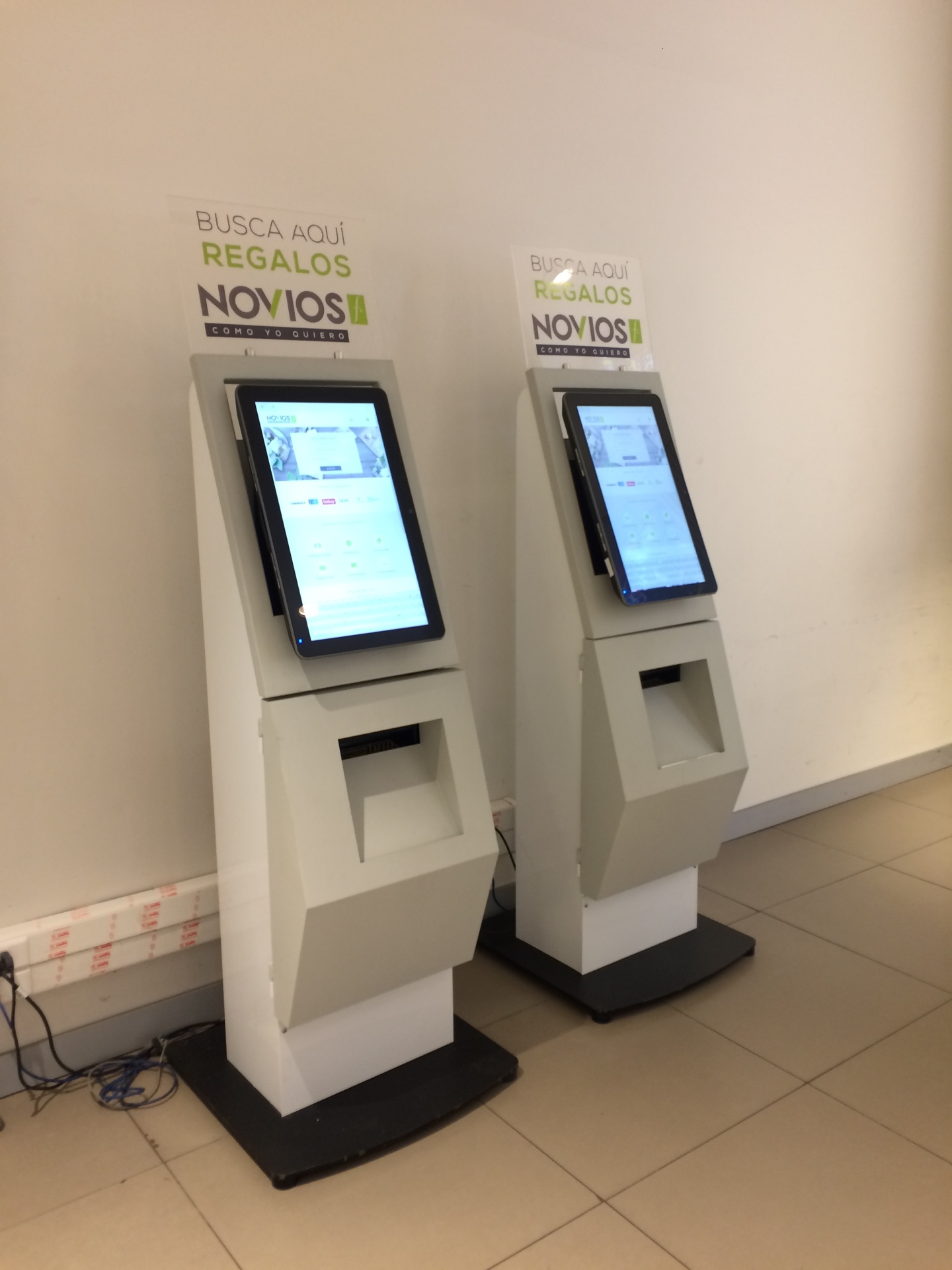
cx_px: 476
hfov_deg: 48.2
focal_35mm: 29
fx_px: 1063
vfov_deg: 61.7
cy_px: 635
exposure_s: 1/33
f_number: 2.2
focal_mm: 4.15
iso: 100
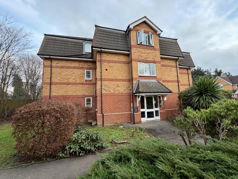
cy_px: 90
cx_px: 119
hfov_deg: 102.1
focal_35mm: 14
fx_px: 96
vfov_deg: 85.7
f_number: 2.2
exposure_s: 1/336
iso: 50
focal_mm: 2.22
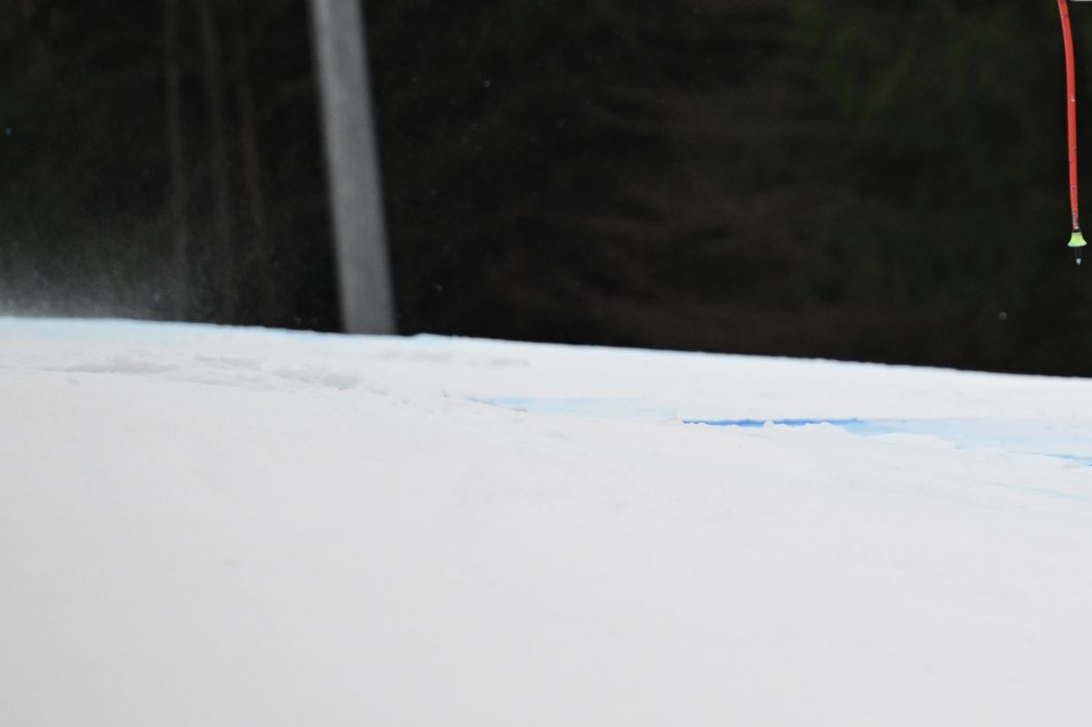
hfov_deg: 4.3
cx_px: 1133
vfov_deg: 2.9
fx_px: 14404
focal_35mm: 475
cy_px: -58
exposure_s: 1/3200
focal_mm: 200
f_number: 3.5
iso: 1250
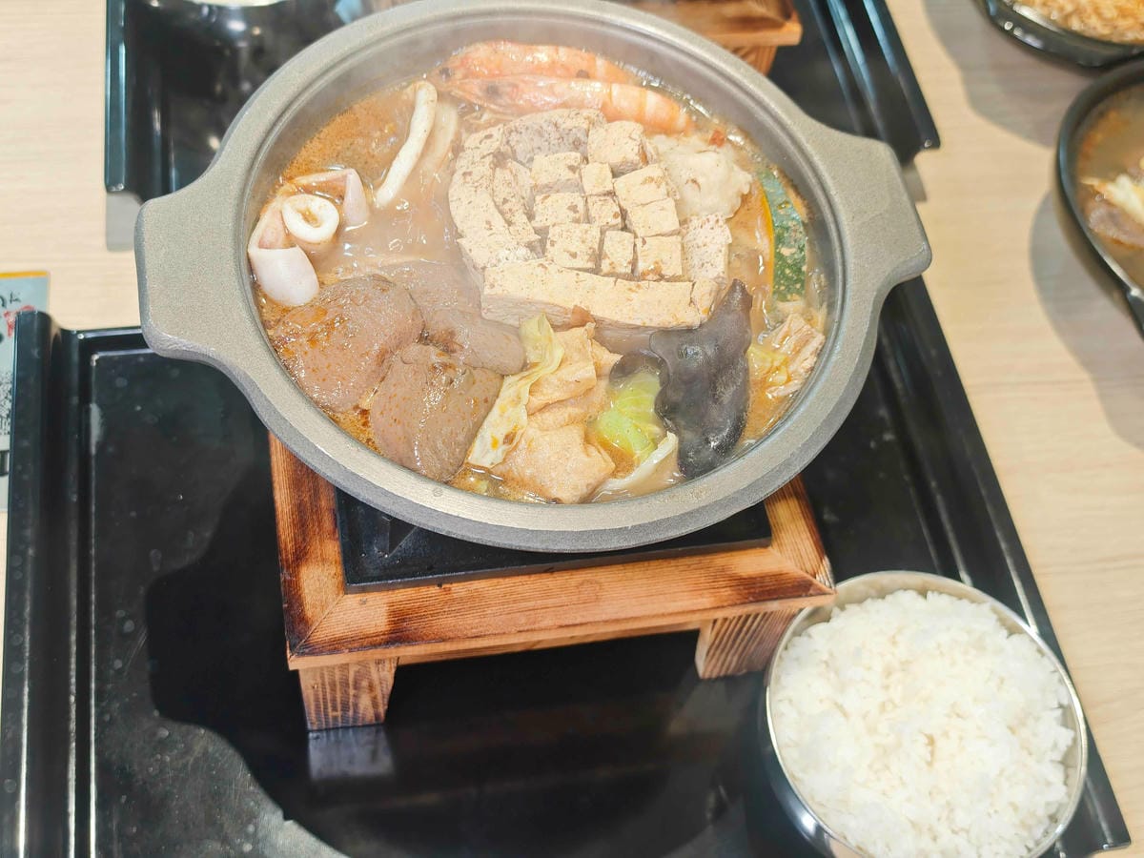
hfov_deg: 45.8
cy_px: 429
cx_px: 572
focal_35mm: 41
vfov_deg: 35.1
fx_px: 1355
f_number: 2
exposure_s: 1/60
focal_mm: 8.72
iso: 160
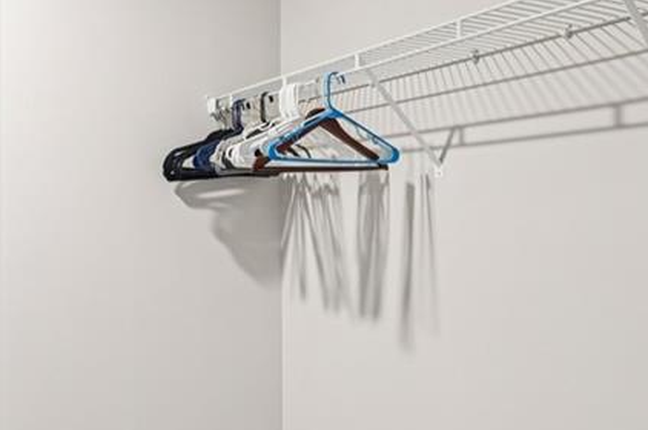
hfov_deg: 52.8
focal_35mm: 34
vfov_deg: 38.8
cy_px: 227
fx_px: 611
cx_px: 146
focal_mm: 14
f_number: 8
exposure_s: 1/2
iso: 320
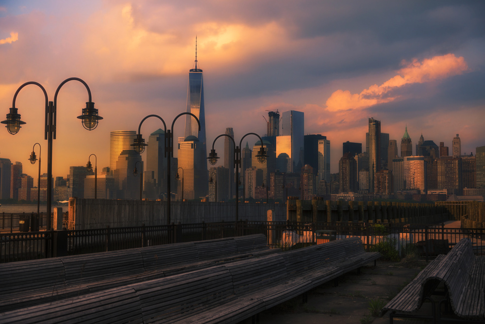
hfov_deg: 46.4
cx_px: 242
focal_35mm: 42
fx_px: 566
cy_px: 162
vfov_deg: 31.9
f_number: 11
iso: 100
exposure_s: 1/1600
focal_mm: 42
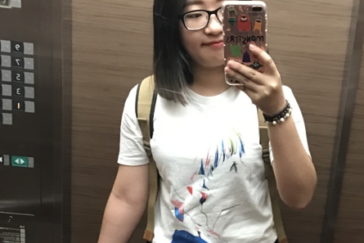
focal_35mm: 67
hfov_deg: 29.7
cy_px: 274
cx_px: 263
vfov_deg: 19.4
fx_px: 678
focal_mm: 3.99
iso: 100
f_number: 1.8
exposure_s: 1/12
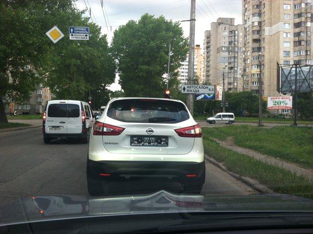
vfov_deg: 40.6
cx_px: 156
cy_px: 117
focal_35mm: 35
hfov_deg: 52.7
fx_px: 316
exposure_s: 1/60
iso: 100
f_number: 2.8
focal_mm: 3.85
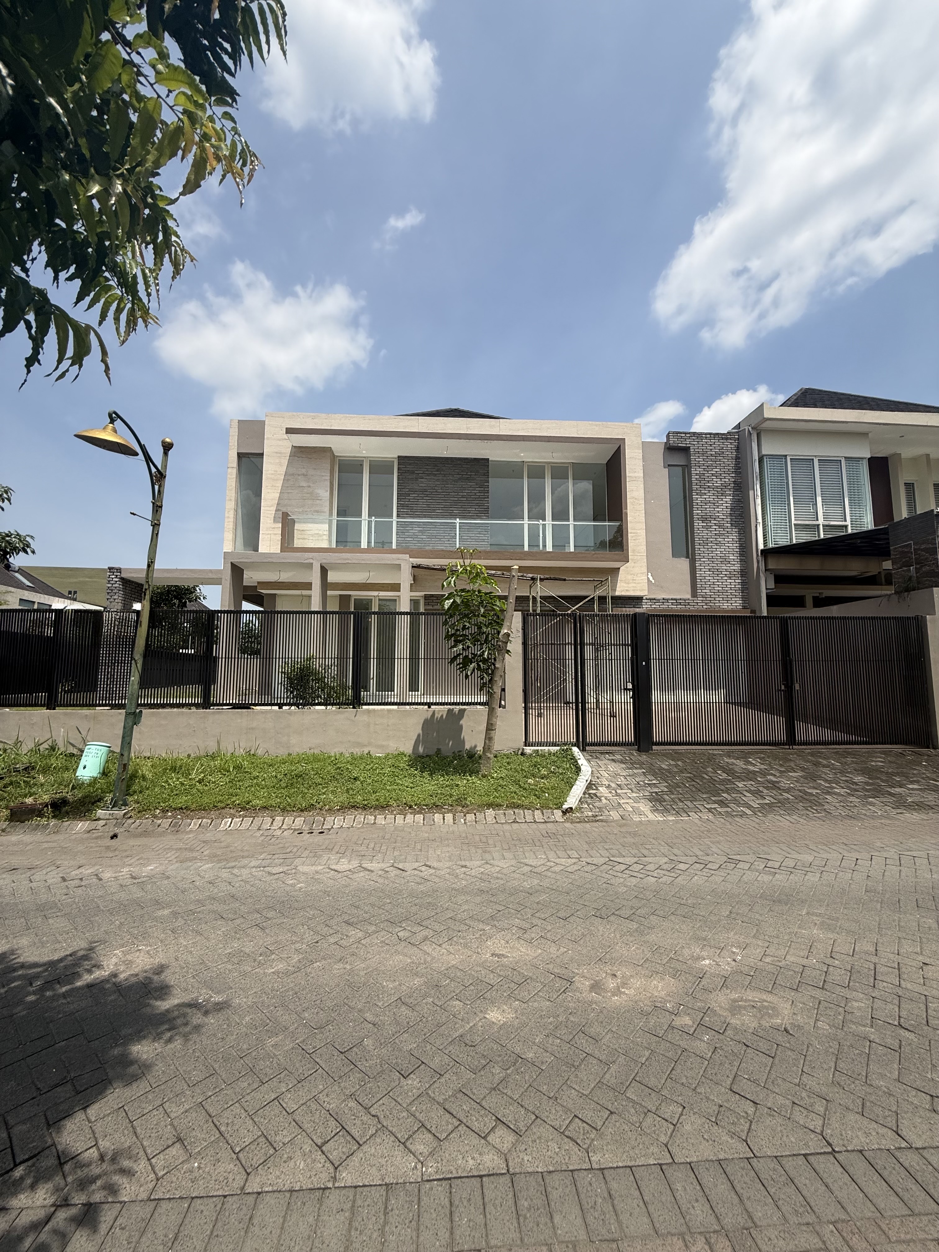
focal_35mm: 14
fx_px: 506
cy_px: 626
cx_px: 470
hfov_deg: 85.7
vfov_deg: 102.1
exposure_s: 1/2320
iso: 50
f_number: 2.2
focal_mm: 2.22
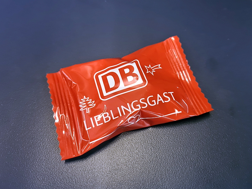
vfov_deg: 53.1
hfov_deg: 67.3
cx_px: 126
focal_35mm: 26
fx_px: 189
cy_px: 94
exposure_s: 1/50
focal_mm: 5.4
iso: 640
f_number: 1.8
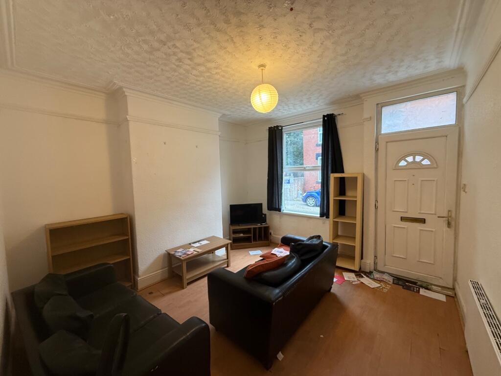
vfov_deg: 85.7
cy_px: 188
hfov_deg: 102.1
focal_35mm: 14
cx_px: 250
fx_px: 203
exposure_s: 1/50
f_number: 2.2
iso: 200
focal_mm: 2.22
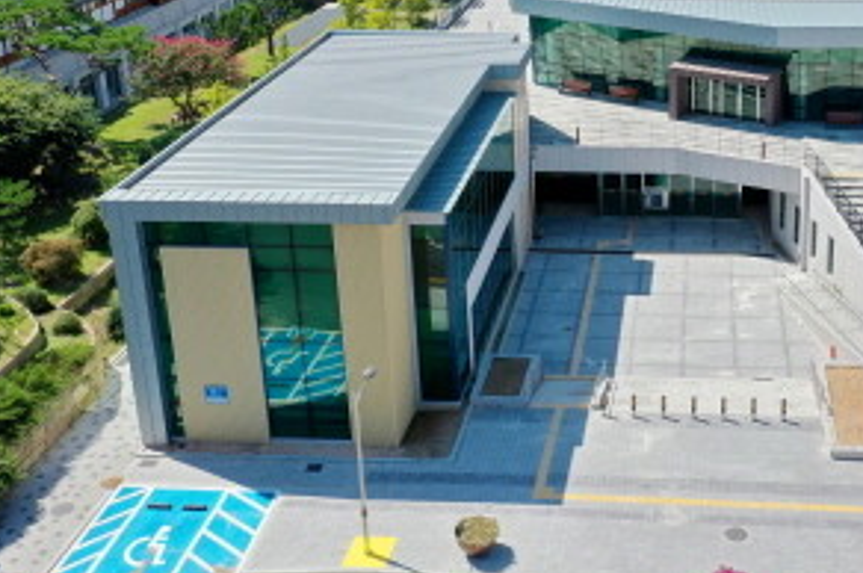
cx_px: 668
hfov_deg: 39.8
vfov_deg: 27.5
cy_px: 117
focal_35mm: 48
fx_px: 1149
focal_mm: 10.26
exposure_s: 1/320
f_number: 5
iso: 100
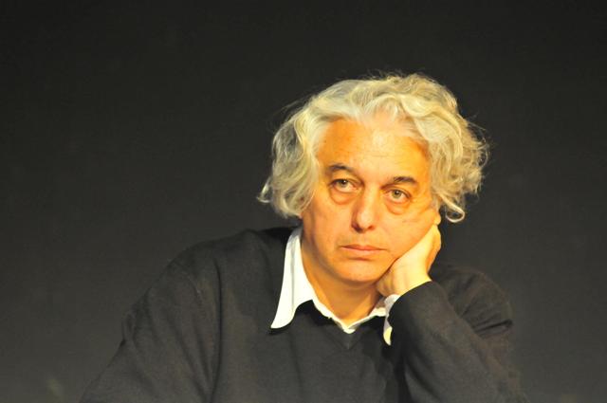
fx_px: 5052
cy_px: 202
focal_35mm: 300
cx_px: 304
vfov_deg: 4.6
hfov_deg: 6.9
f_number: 4.5
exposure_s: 1/80
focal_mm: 200
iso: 2000
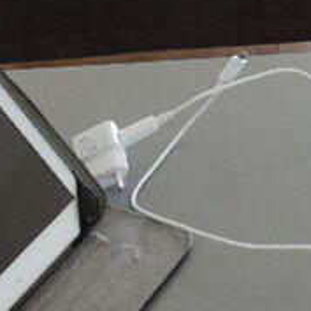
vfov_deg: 16.8
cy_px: 248
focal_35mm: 103
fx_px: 1047
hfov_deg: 16.6
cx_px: 12
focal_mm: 7.6
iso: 560
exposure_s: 1/13
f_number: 3.4
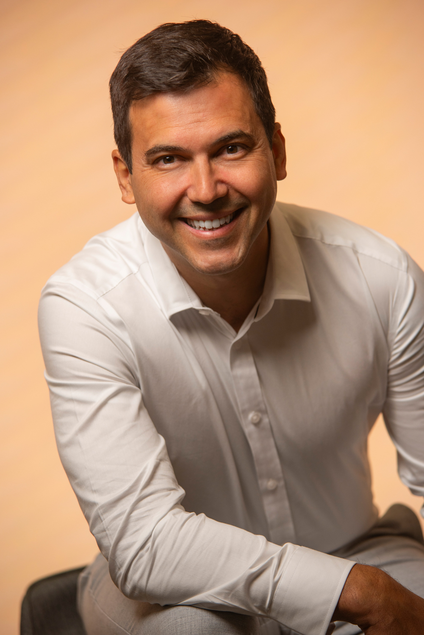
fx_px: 2207
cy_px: 318
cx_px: 212
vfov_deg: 16.4
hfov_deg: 11.0
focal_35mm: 125
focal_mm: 125
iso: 250
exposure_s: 1/160
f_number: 3.2
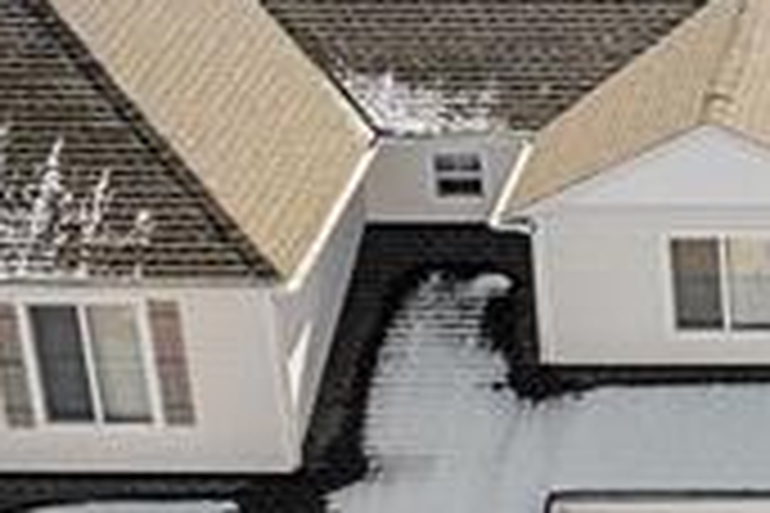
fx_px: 2823
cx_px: 1283
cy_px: -70
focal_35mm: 132
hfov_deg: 14.1
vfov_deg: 10.3
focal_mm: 8.38
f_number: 2.8
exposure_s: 1/8000
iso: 400
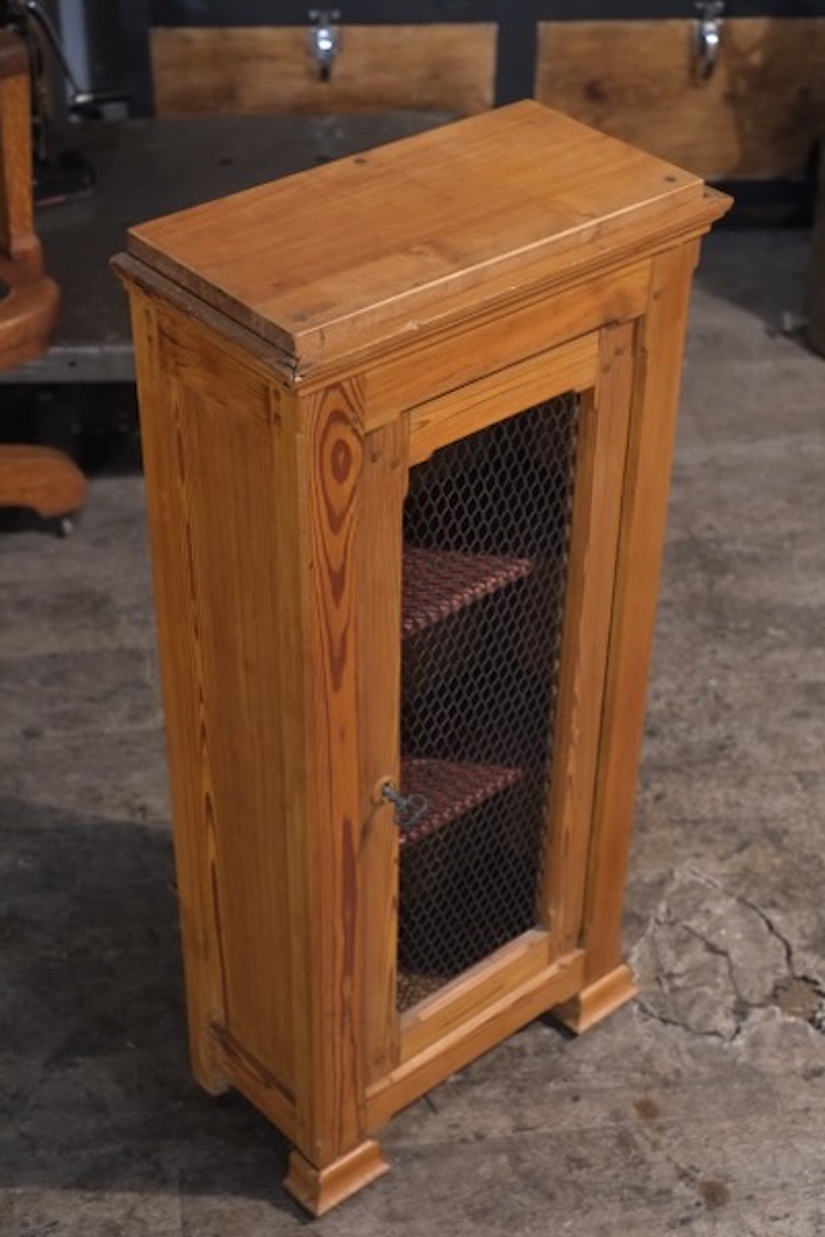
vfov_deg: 37.5
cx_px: 412
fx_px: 1822
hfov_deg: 25.5
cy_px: 618
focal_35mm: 53
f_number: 4
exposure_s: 1/125
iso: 3200
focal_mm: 35
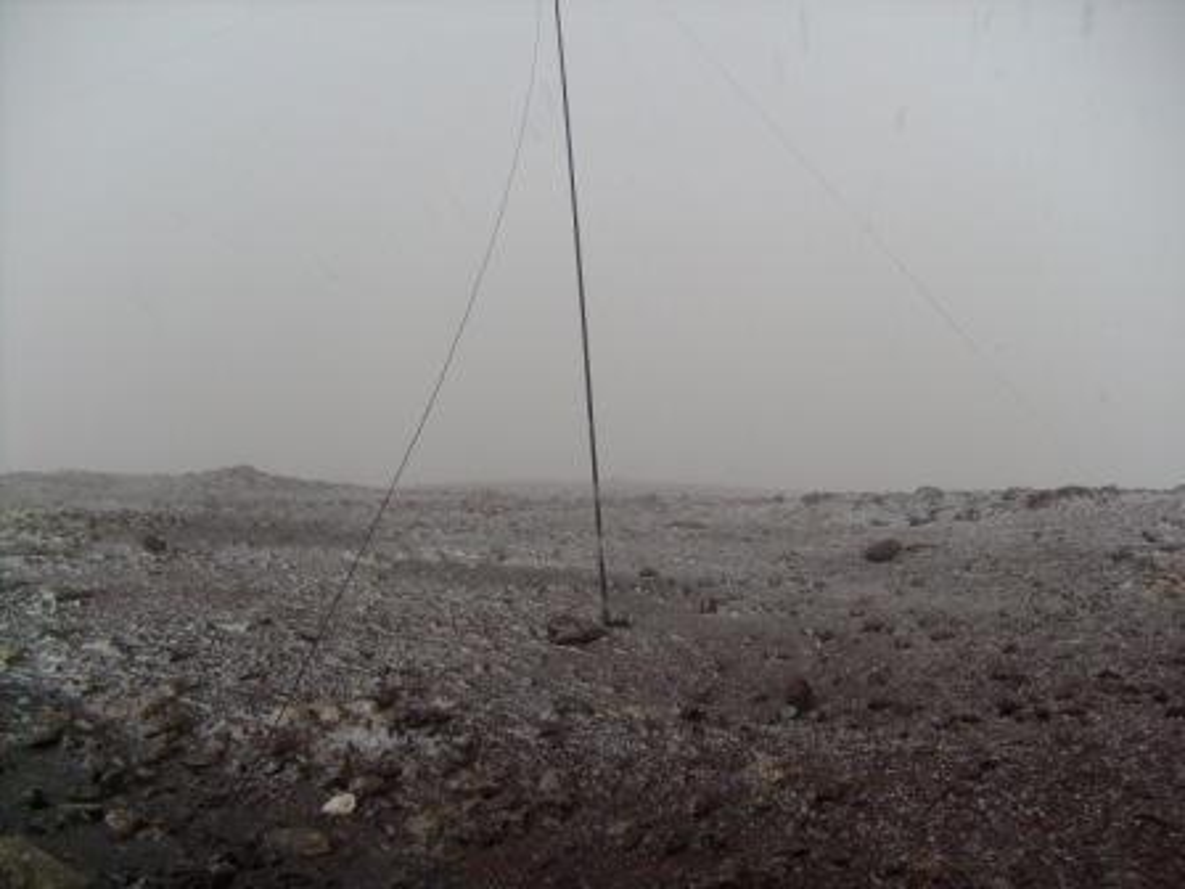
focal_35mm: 35
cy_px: 444
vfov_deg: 40.7
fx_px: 1198
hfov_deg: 52.6
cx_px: 592
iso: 80
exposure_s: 1/90
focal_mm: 5.8
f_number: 2.8
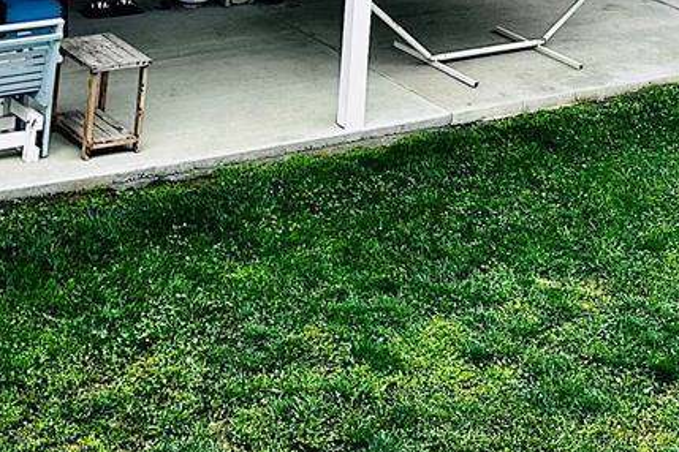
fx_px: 1754
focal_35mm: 93
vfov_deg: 12.8
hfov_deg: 21.7
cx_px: 530
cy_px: -449
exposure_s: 1/709
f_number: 1.78
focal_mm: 6.86
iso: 80
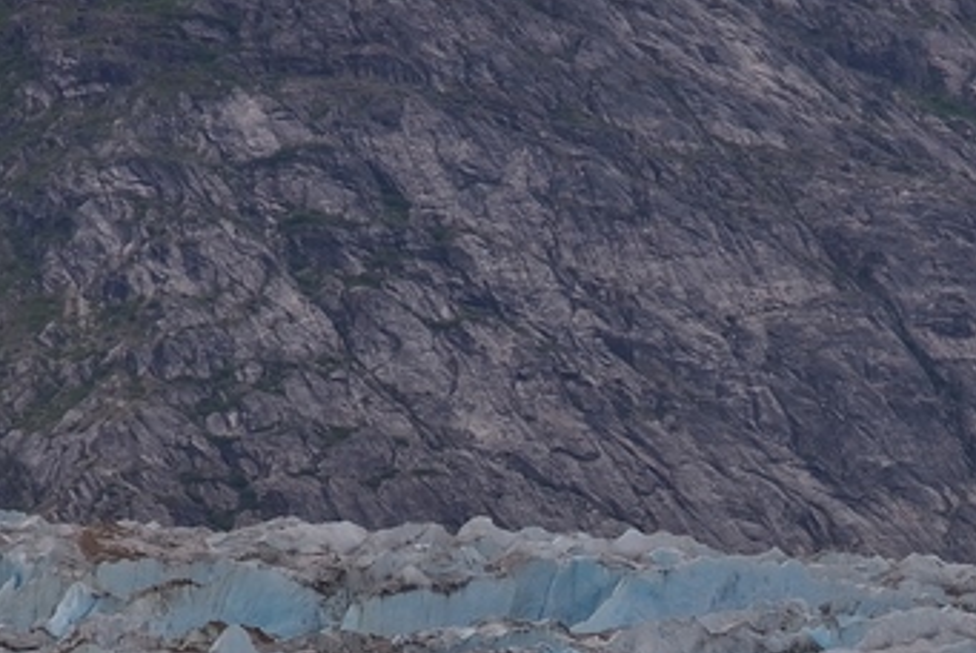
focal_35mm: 450
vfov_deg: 3.1
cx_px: 801
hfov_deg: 4.6
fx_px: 12210
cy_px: 882
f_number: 5
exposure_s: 1/250
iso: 100
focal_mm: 120
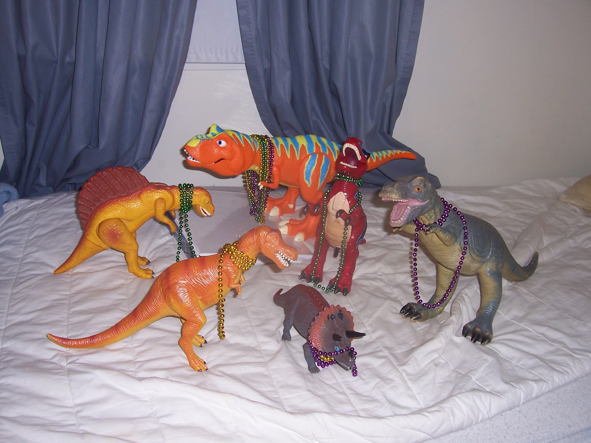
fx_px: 598
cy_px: 220
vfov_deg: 40.7
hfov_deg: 52.6
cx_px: 287
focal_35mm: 35
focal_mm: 5.6
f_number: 2.7
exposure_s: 1/60
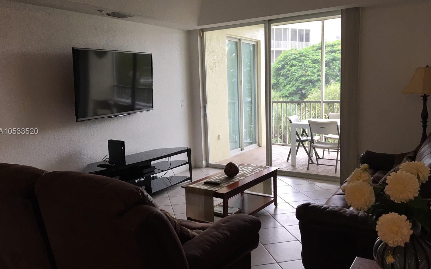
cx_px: 214
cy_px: 132
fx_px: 364
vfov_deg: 40.6
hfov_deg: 61.2
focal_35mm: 31
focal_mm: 4.15
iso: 32
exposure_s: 1/30
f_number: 2.2
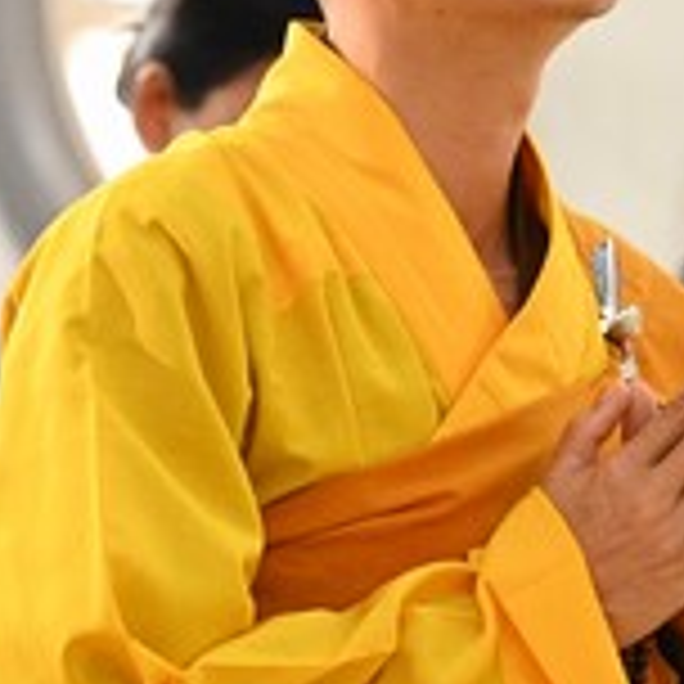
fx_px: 9769
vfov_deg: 4.0
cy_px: 81
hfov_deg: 4.0
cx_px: 814
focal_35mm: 437
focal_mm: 120
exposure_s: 1/160
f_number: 4.5
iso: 6400
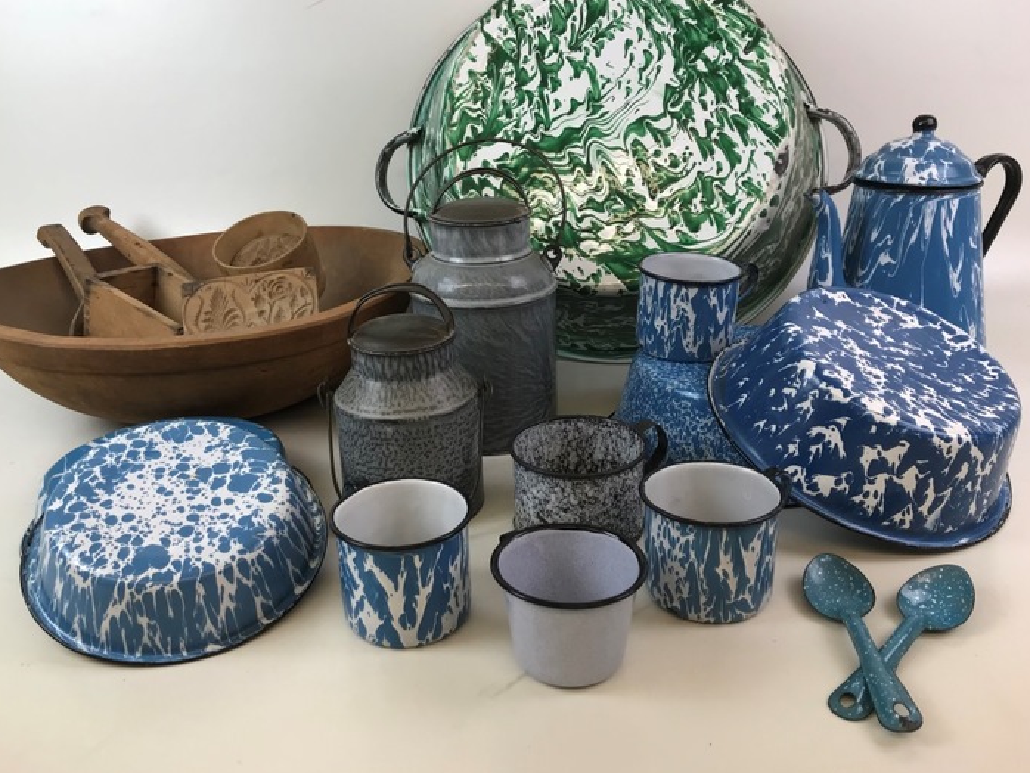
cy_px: 357
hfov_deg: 58.3
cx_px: 495
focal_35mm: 31
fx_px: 923
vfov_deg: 45.4
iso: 25
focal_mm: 3.99
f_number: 1.8
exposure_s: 1/60
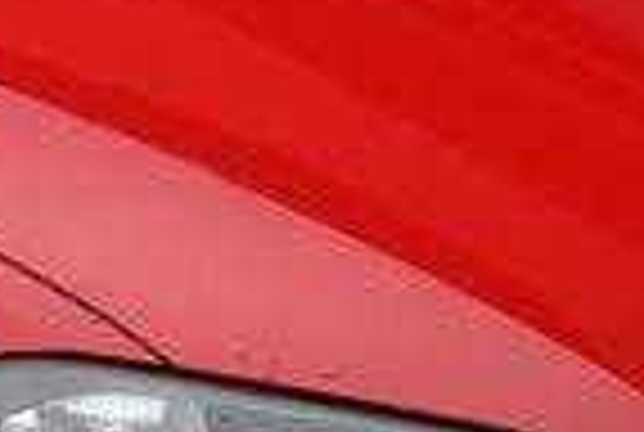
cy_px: 104
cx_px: -356
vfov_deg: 3.0
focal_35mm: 465
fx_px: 8336
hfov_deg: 4.4
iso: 500
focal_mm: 65
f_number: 9
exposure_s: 1/320
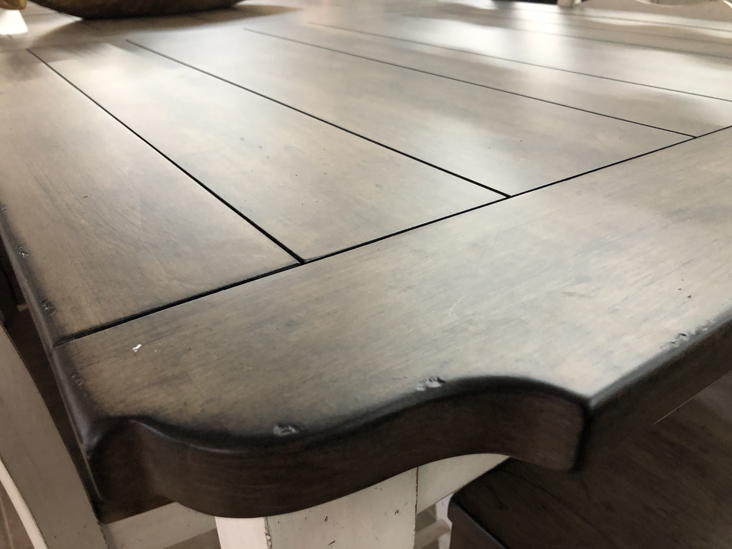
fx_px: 592
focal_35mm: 28
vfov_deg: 49.7
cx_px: 366
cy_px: 274
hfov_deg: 63.4
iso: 80
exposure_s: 1/15
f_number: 1.8
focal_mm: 3.99
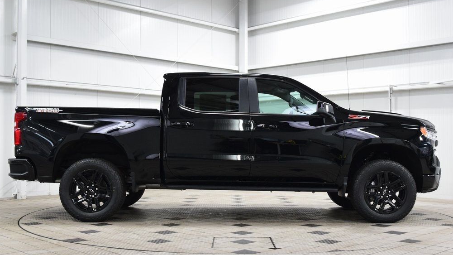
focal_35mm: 45
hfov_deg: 45.5
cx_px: 228
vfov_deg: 26.5
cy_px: 149
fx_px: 541
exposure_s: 1/60
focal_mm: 28
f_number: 5
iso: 1600
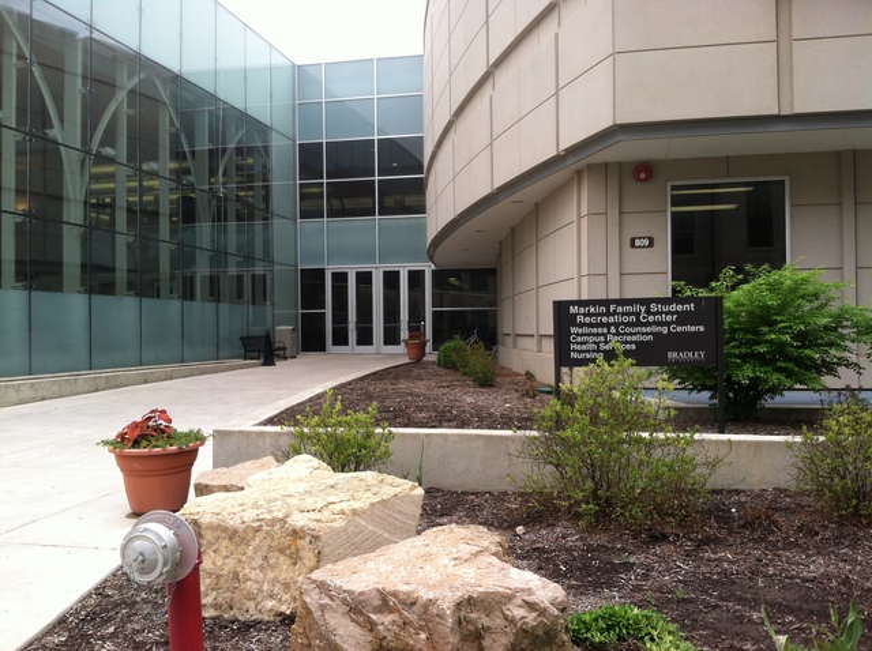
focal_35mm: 35
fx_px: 880
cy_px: 326
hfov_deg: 52.7
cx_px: 436
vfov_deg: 40.6
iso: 80
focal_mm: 3.85
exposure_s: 1/188
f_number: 2.8
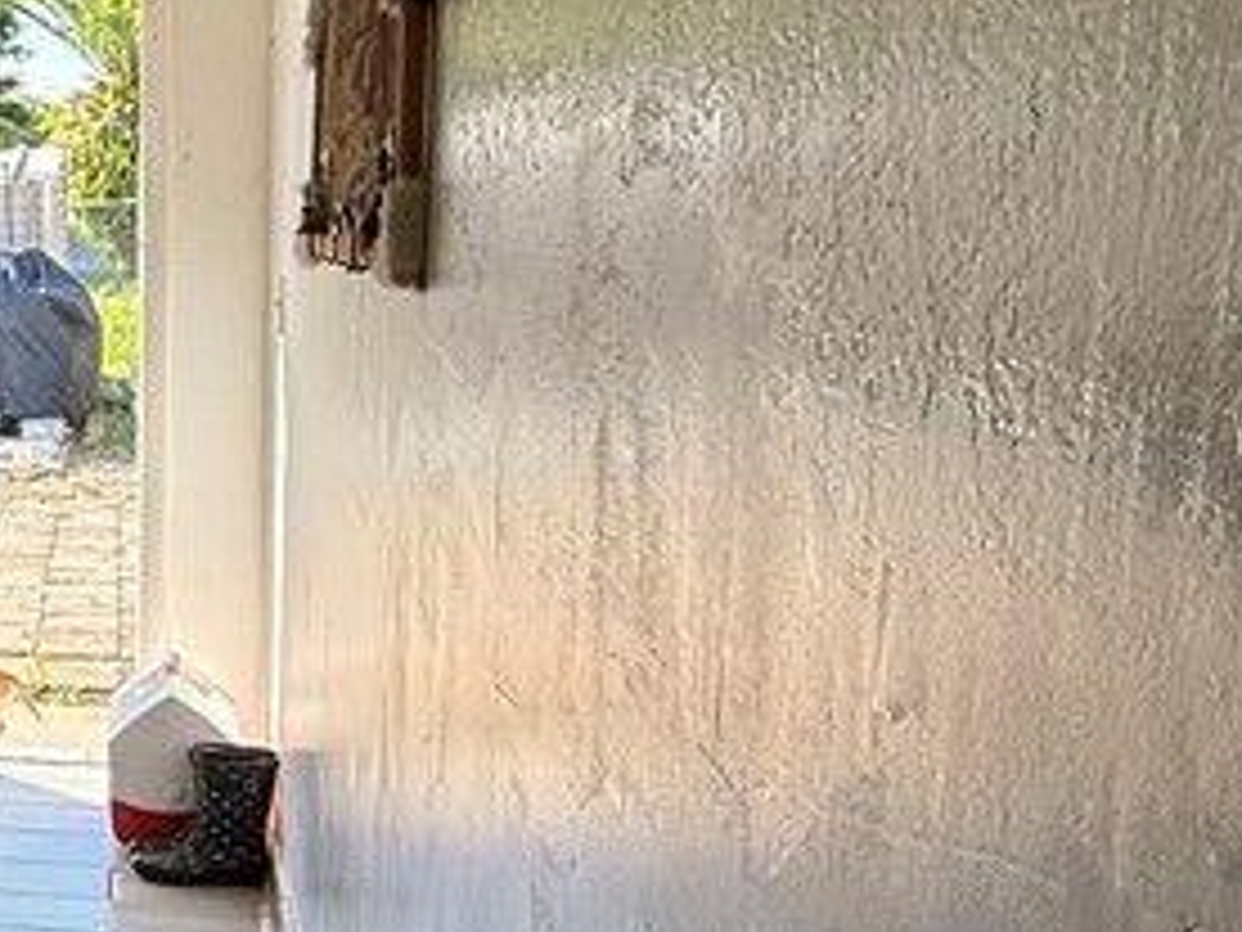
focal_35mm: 52
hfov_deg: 25.1
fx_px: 1866
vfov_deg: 28.0
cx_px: -738
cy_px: 527
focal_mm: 2.22
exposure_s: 1/241
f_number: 2.2
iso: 64
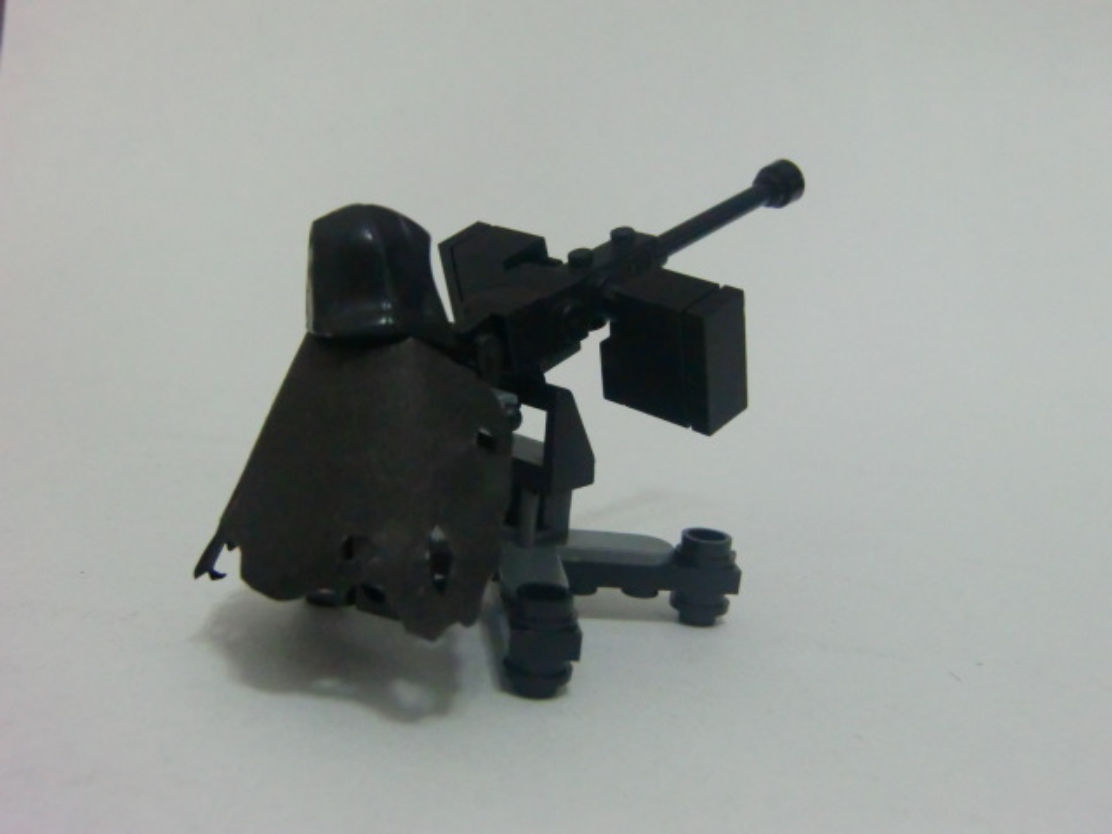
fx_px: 1285
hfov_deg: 46.8
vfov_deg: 36.0
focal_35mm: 40
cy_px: 417
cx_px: 556
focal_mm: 7.1
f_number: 3.8
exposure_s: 1/13
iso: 800
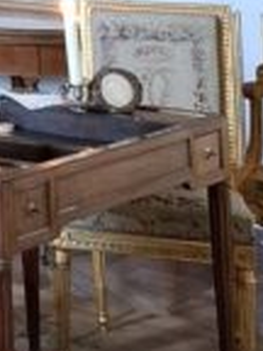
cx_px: -550
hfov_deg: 7.8
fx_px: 1661
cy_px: -392
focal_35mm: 164
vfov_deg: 10.8
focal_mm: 5.54
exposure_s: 1/33
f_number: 1.8
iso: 320
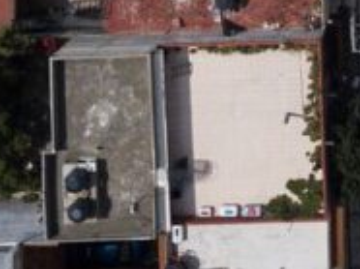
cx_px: 403
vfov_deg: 9.7
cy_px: -245
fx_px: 1485
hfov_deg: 13.5
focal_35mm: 143
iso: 200
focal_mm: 4.73
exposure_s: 1/8000
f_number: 2.2
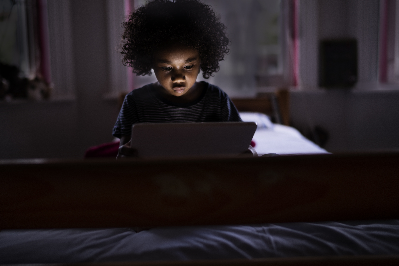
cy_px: 124
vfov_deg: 35.1
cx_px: 185
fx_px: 421
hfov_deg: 50.6
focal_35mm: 38
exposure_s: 1/250
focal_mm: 35
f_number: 1.4
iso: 50
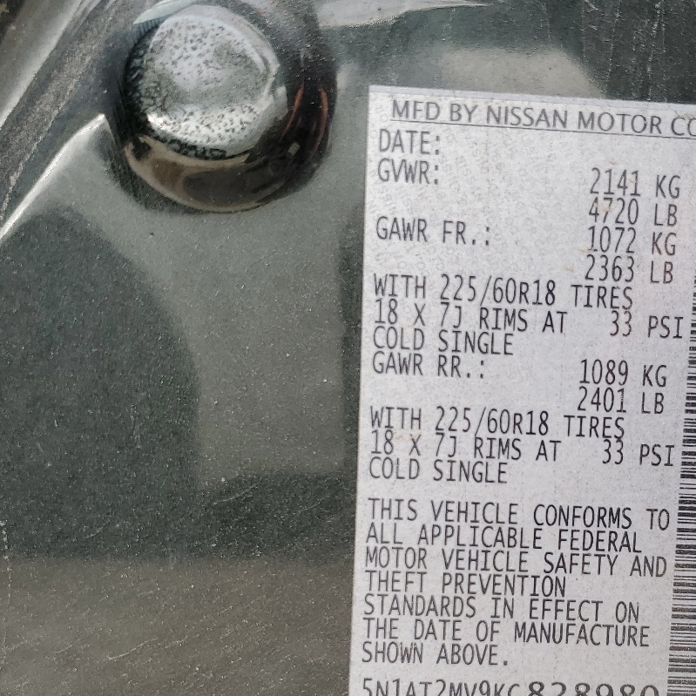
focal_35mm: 46
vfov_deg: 36.1
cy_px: 501
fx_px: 1046
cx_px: 544
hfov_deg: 35.7
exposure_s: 1/270
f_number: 1.5
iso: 50
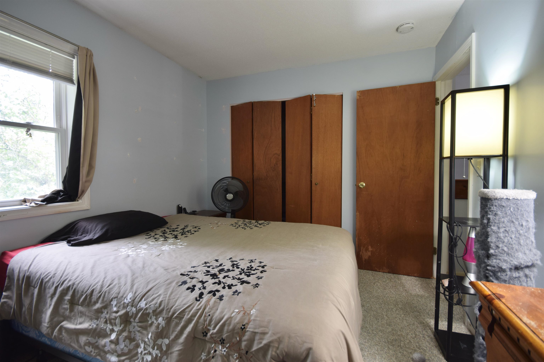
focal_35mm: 15
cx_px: 272
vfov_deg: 77.3
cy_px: 181
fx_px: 227
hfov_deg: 100.4
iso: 200
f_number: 7.1
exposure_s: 1/3
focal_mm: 10
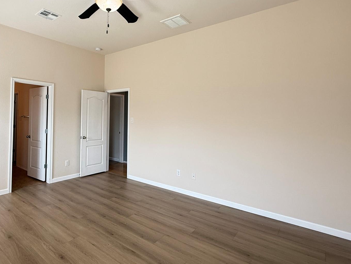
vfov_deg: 63.1
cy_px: 112
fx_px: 213
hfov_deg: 77.6
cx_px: 132
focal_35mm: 21
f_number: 2.2
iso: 125
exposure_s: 1/99
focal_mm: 2.22
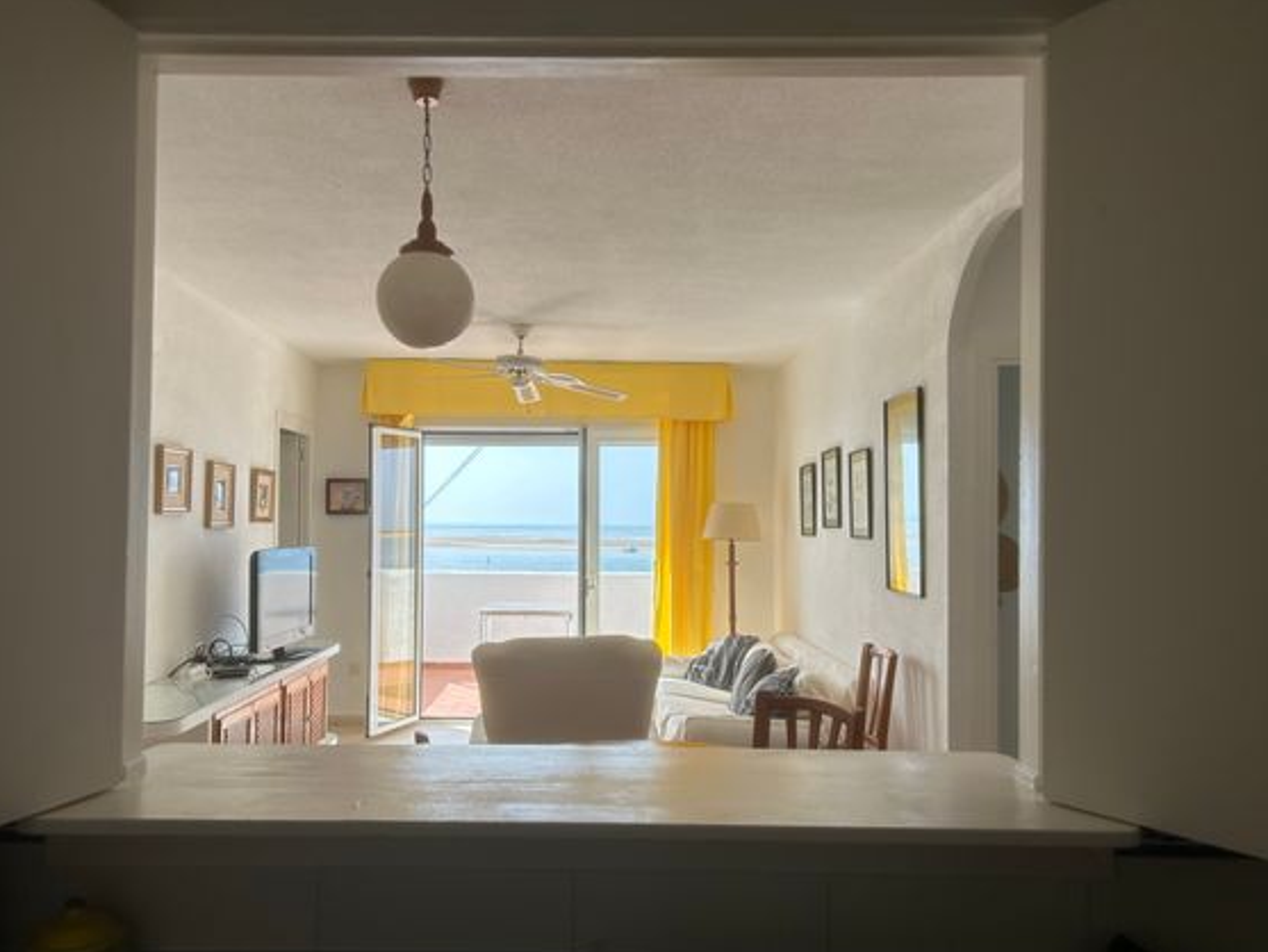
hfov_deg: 63.4
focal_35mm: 28
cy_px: 503
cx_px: 587
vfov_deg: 49.7
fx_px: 1026
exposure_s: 1/853
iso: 50
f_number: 1.5
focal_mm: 5.7
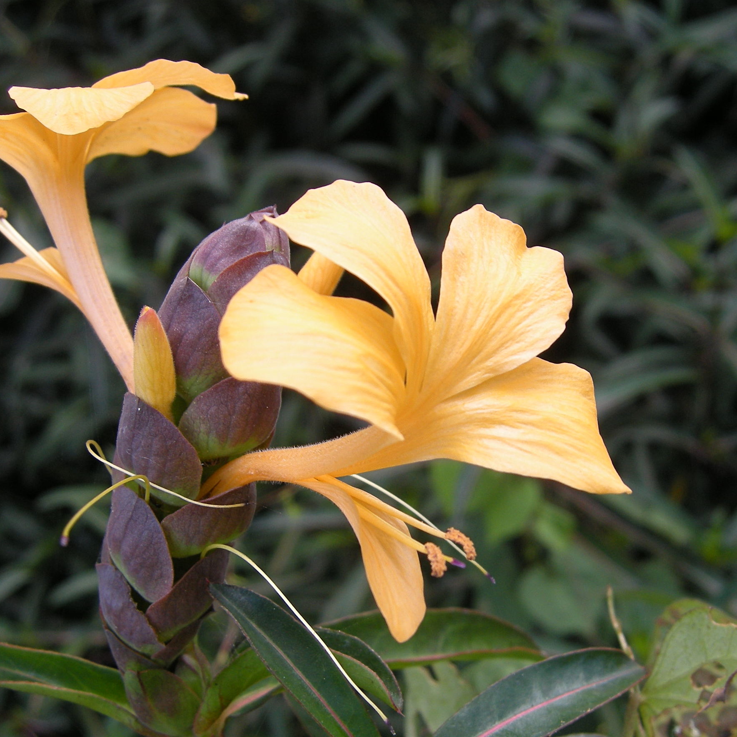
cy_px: 368
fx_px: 1012
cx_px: 297
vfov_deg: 40.0
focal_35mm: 42
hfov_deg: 39.9
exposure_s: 1/105
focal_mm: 7.5
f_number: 3.8
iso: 64
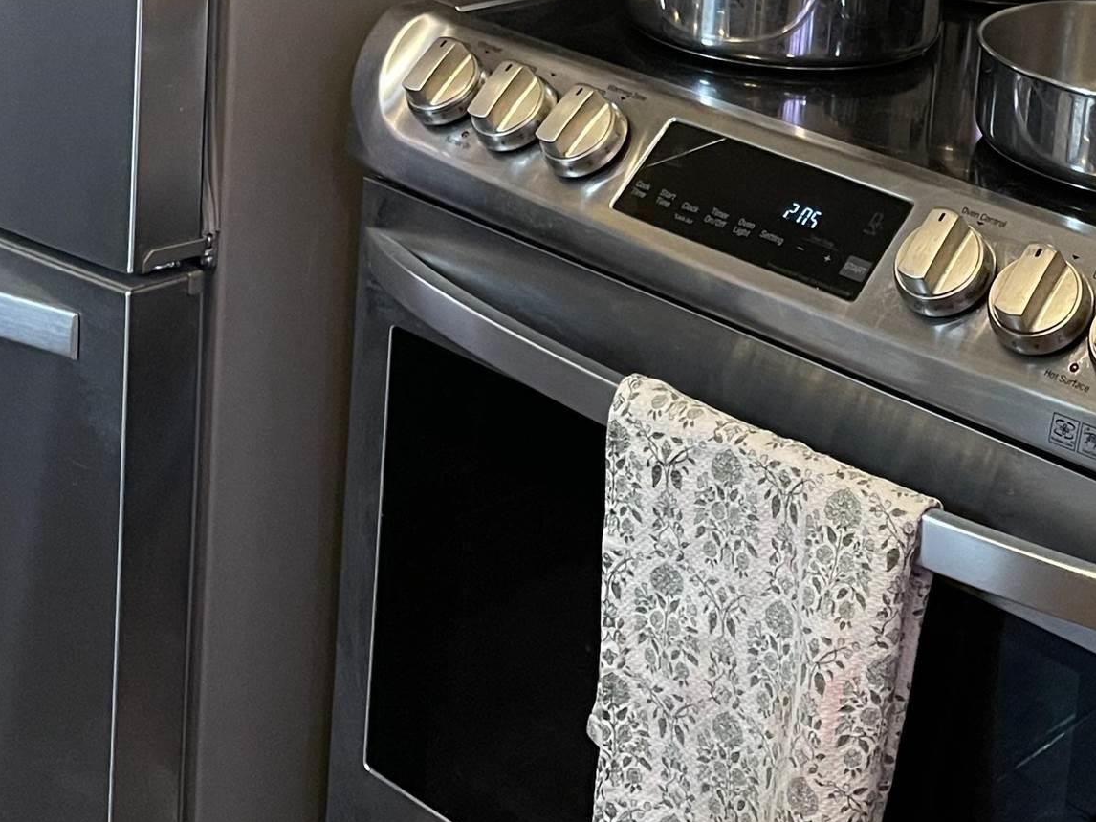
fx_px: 2122
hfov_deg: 28.5
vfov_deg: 20.6
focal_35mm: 67
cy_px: -146
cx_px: 822
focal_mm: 5.1
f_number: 1.6
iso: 500
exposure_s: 1/40
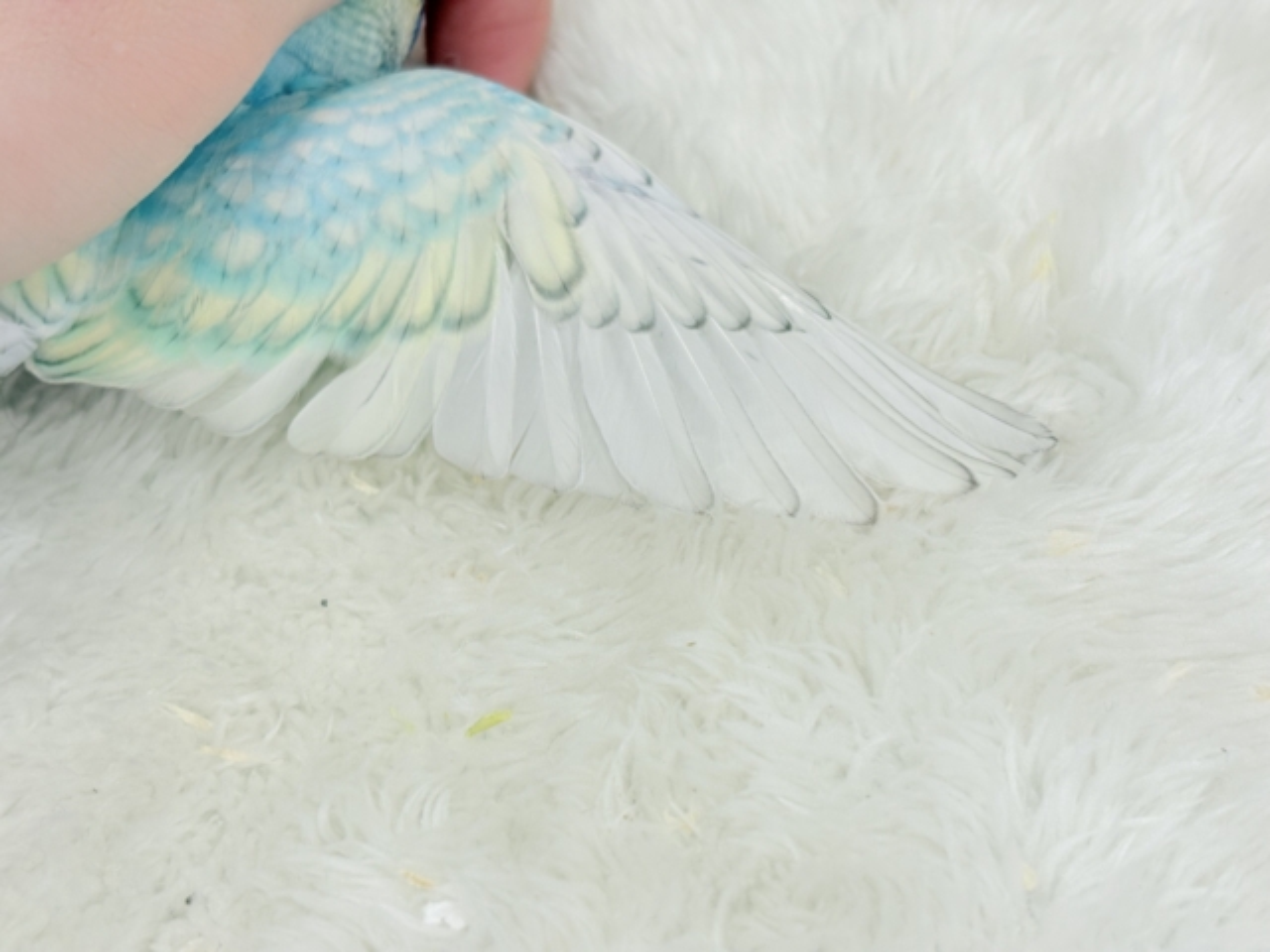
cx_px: 635
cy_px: 476
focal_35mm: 52
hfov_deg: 36.8
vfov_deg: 28.0
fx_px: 1908
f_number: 1.6
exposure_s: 1/100
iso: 64
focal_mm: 5.96
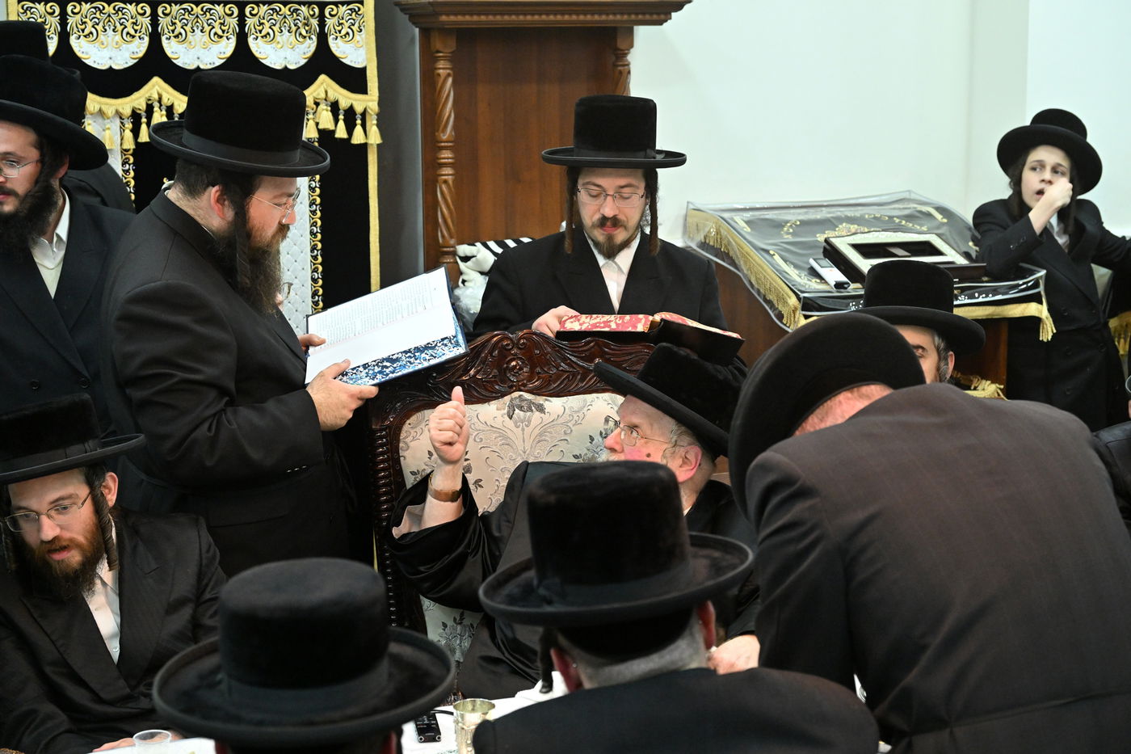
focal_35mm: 60
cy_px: 377
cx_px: 566
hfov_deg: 33.4
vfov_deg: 22.6
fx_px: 1885
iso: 3200
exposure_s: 1/200
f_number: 5.6
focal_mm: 60
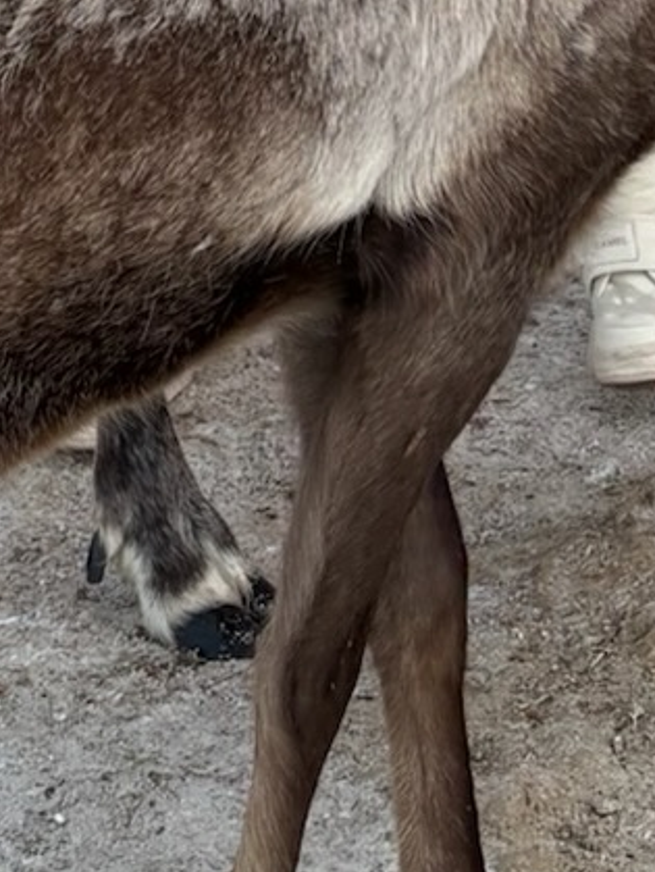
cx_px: -4
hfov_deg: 11.8
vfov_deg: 13.0
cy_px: -1051
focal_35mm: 124
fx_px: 3124
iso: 32
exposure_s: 1/139
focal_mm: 5.96
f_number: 1.6
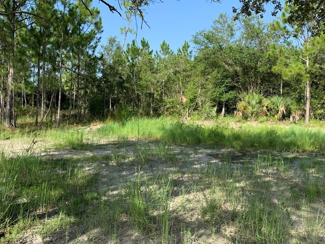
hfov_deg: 56.8
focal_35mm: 32
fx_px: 300
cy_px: 97
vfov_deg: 43.9
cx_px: 154
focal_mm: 4.25
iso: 25
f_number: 1.8
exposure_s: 1/962
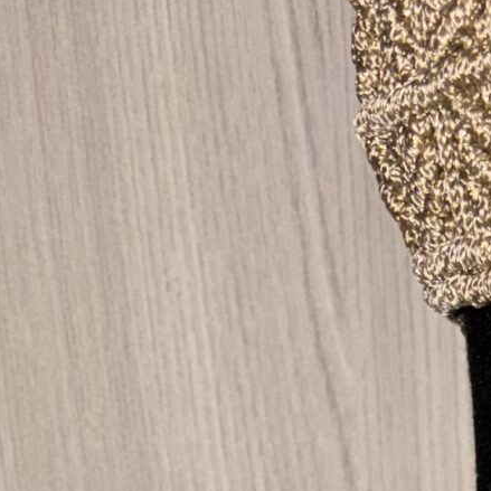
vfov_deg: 10.7
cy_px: 1249
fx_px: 2150
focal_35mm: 134
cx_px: 1017
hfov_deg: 11.6
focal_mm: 5.96
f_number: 1.6
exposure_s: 1/7
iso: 32
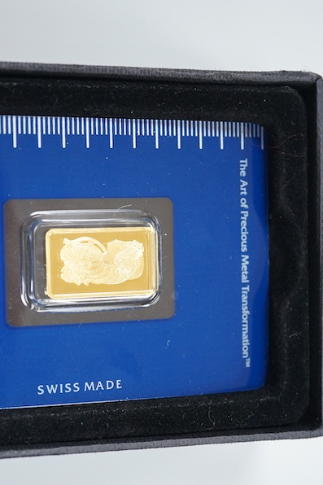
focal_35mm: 68
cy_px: 243
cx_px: 100
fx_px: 916
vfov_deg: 29.7
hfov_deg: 19.9
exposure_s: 1/250
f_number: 5
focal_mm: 30
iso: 2500
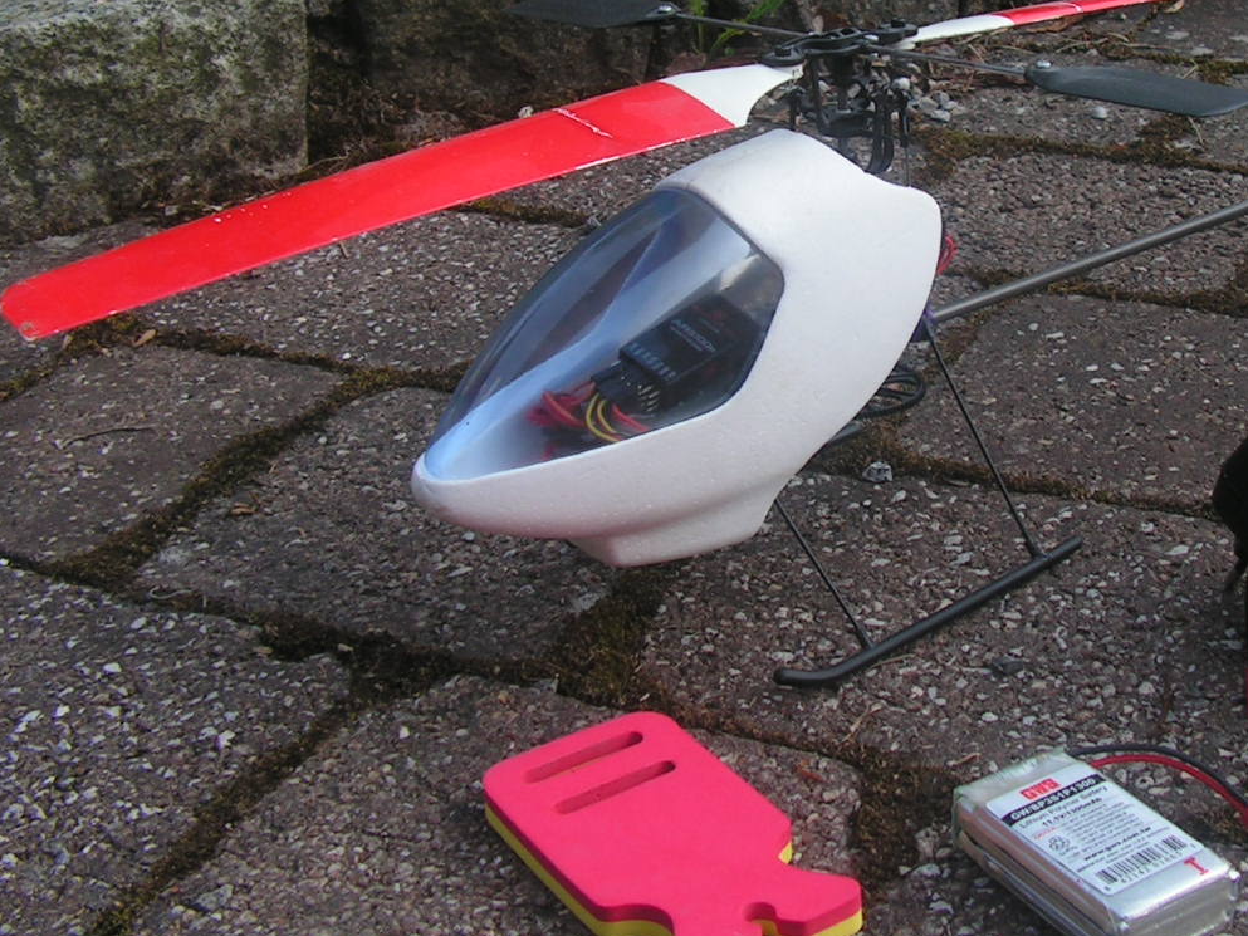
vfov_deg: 25.0
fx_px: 2091
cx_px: 882
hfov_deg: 32.8
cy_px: 280
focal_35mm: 58
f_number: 3.2
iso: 64
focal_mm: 6
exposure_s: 1/320
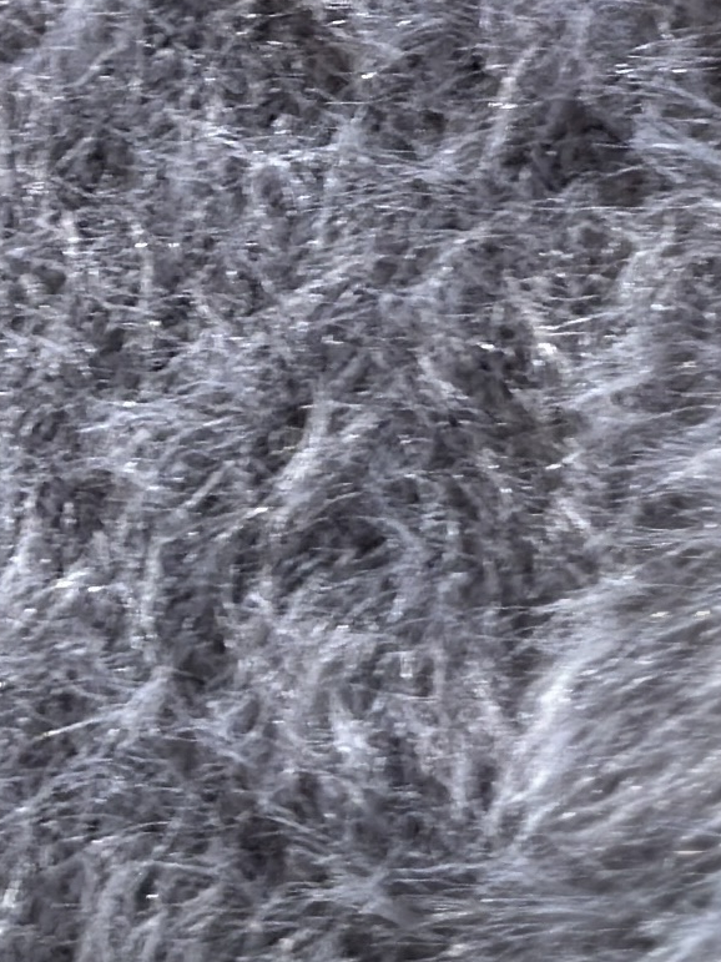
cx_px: -296
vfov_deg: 7.8
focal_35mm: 251
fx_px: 6973
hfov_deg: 5.9
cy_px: -266
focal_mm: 6.86
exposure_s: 1/50
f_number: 1.78
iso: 100
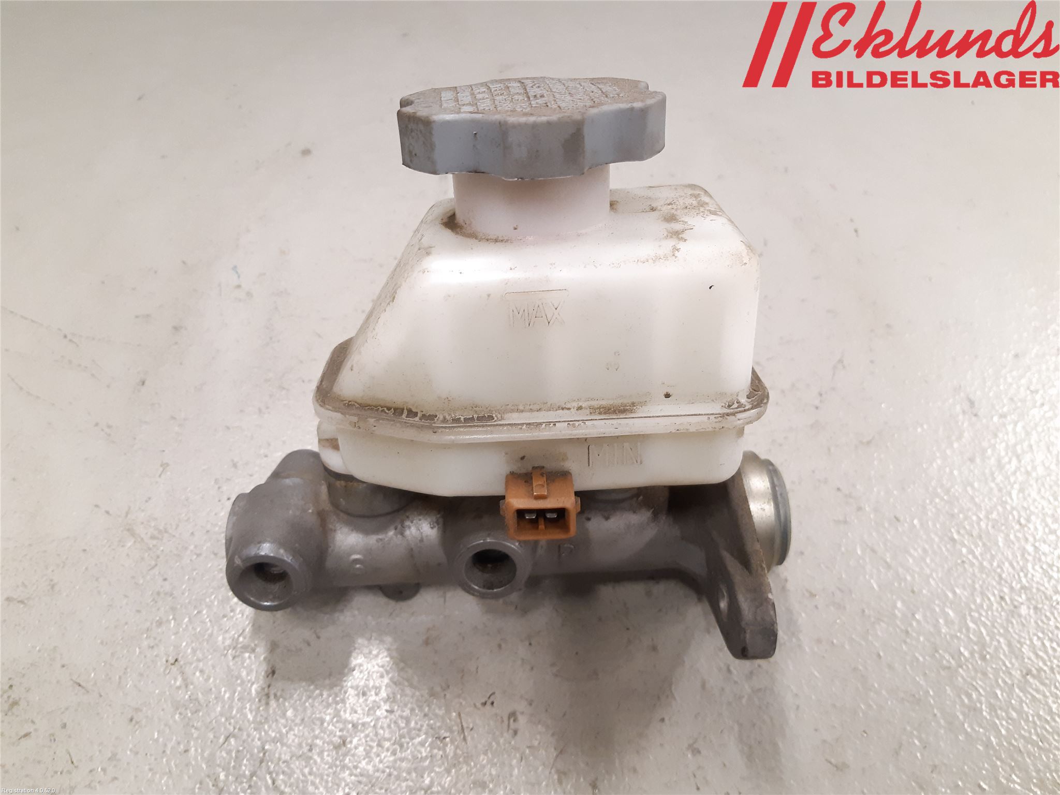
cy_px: 398
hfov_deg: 67.3
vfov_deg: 53.1
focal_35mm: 26
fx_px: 796
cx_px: 530
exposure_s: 1/50
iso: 200
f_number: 1.7
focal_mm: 3.93
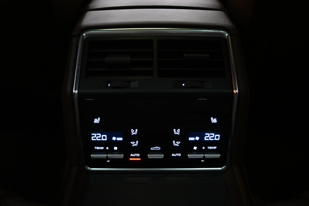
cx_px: 154
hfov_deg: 43.0
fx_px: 393
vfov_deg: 29.4
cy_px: 103
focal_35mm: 46
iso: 3200
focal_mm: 30.5
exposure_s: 1/80
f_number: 4.8
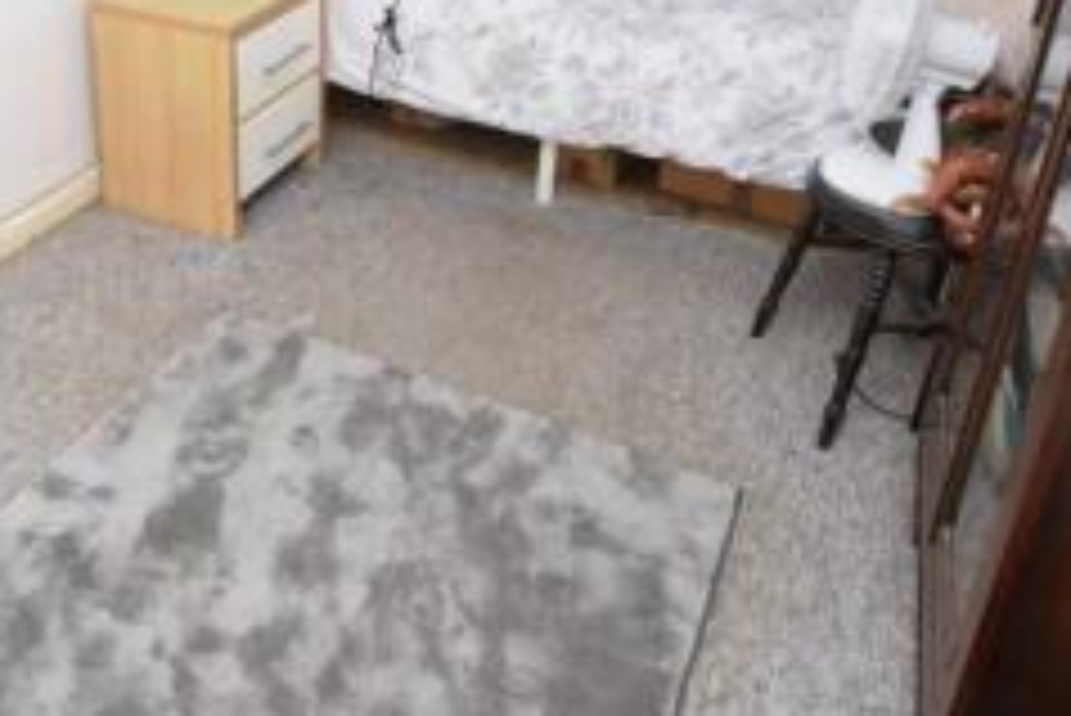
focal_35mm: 36
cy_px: 79
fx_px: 1072
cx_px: 382
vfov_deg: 34.9
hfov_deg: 52.4
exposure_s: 1/60
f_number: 4
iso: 2000
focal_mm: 12
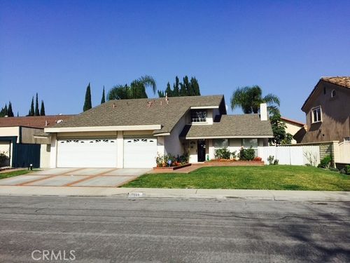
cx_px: 175
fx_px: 293
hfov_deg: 61.7
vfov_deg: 48.2
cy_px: 132
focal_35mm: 29
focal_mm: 4.15
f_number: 2.2
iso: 32
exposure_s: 1/4405
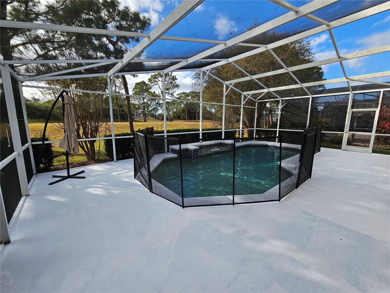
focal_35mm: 13
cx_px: 195
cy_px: 146
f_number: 2.2
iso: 50
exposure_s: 1/720
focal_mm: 2.2
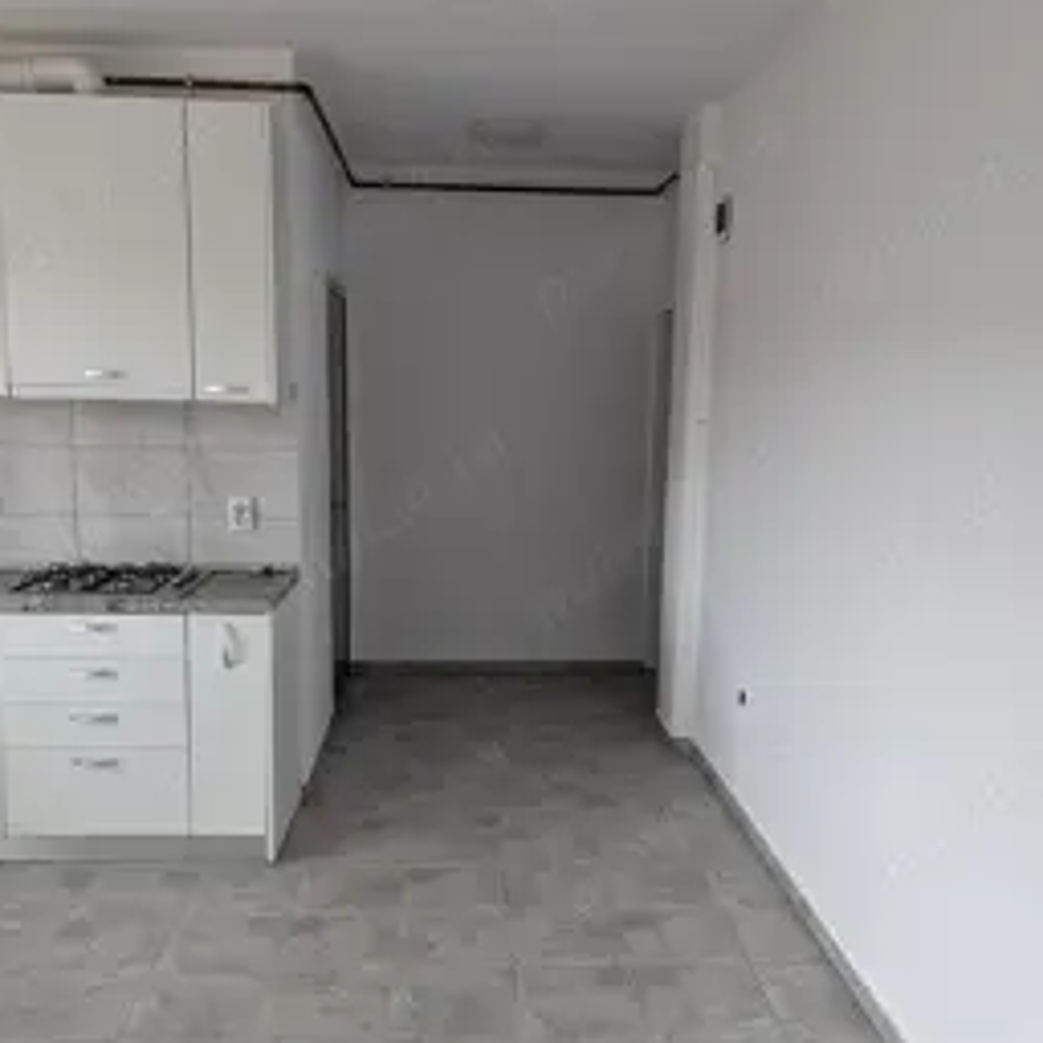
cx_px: 517
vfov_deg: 49.6
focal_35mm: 33
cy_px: 591
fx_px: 1125
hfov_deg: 49.7
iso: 40
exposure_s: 1/46.6
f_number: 1.85
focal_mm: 6.81
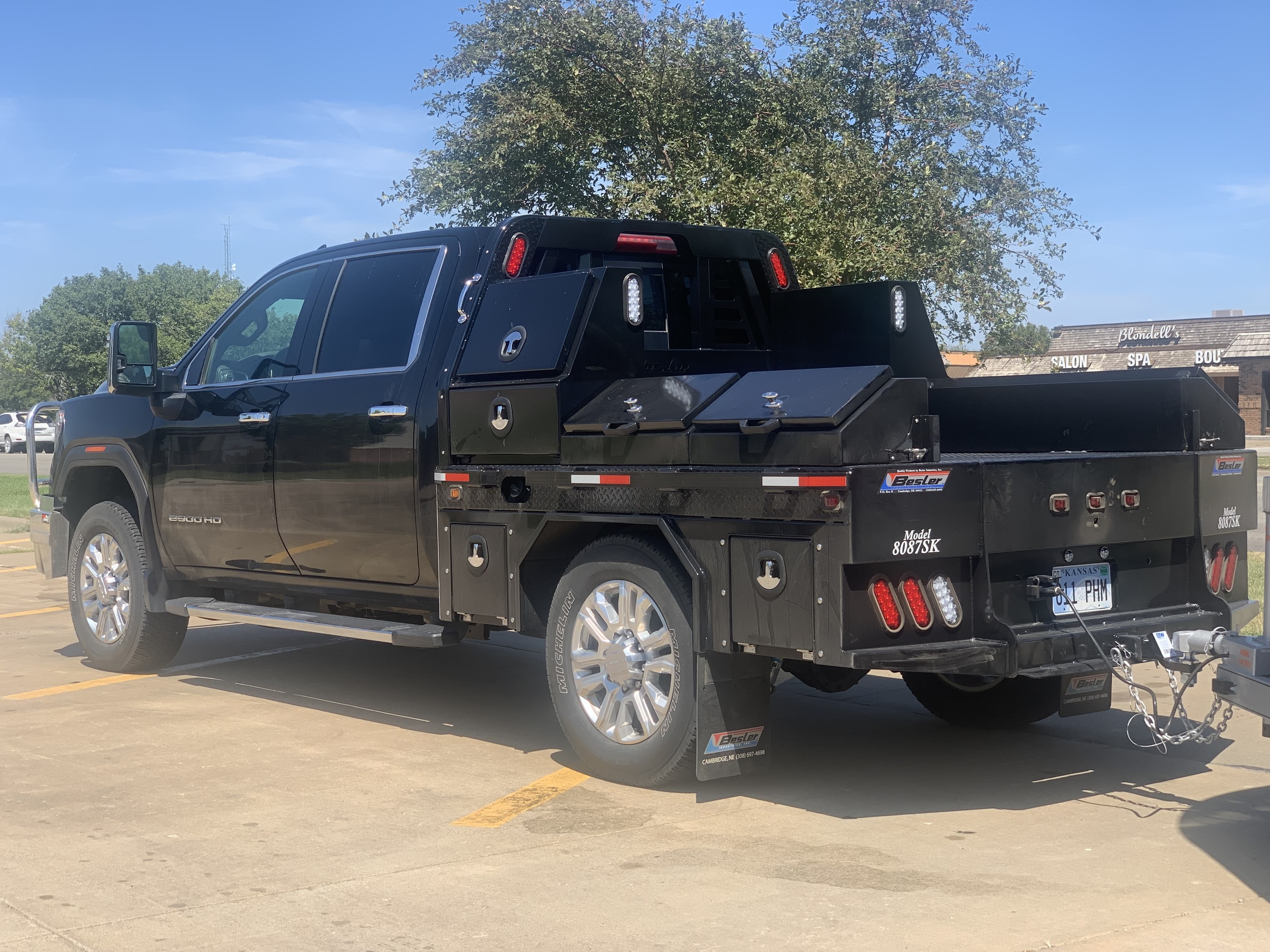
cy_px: 476
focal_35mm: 52
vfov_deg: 28.0
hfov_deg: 36.8
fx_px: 1908
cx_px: 635
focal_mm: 6
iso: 16
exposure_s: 1/675
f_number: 2.4
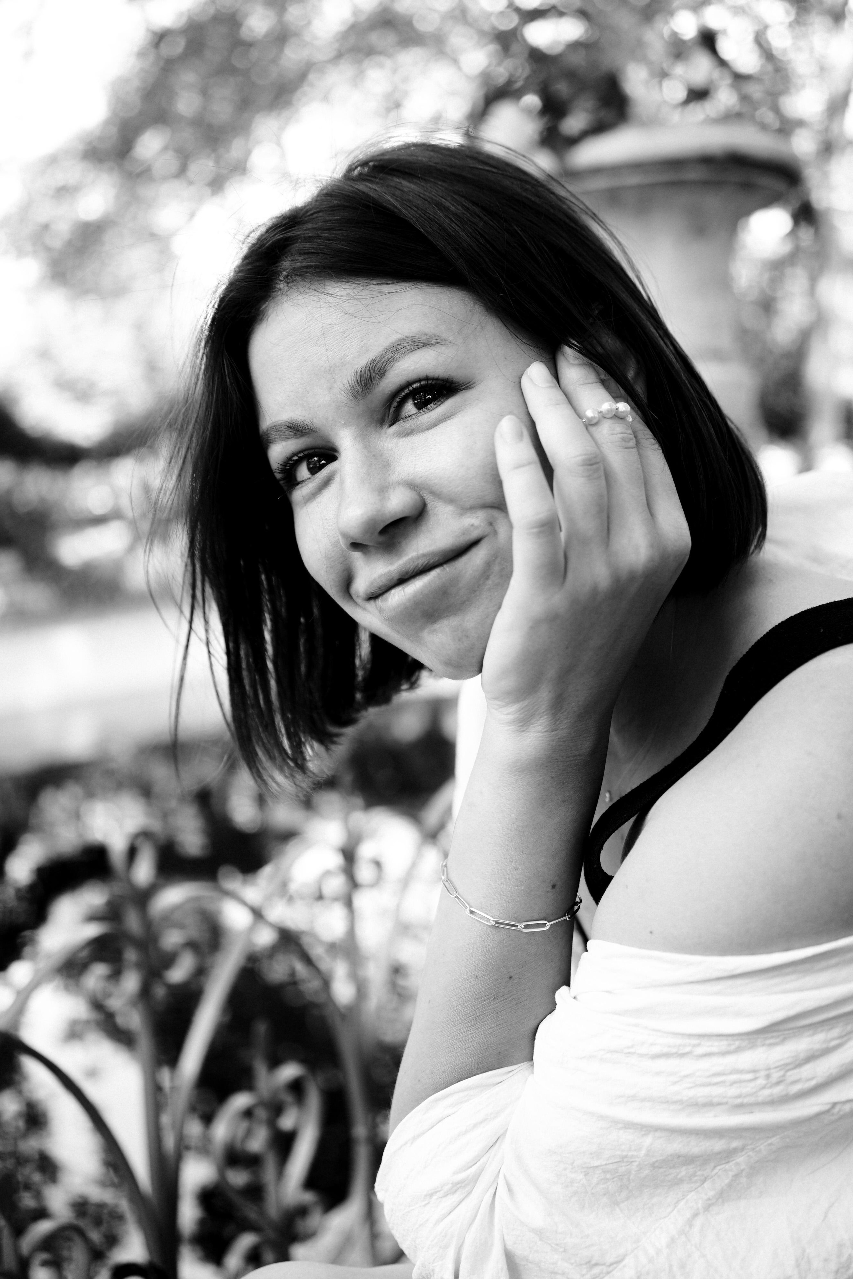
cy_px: 640
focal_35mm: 35
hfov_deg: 37.9
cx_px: 426
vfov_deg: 54.4
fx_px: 1244
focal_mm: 35
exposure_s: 1/250
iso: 250
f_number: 2.8
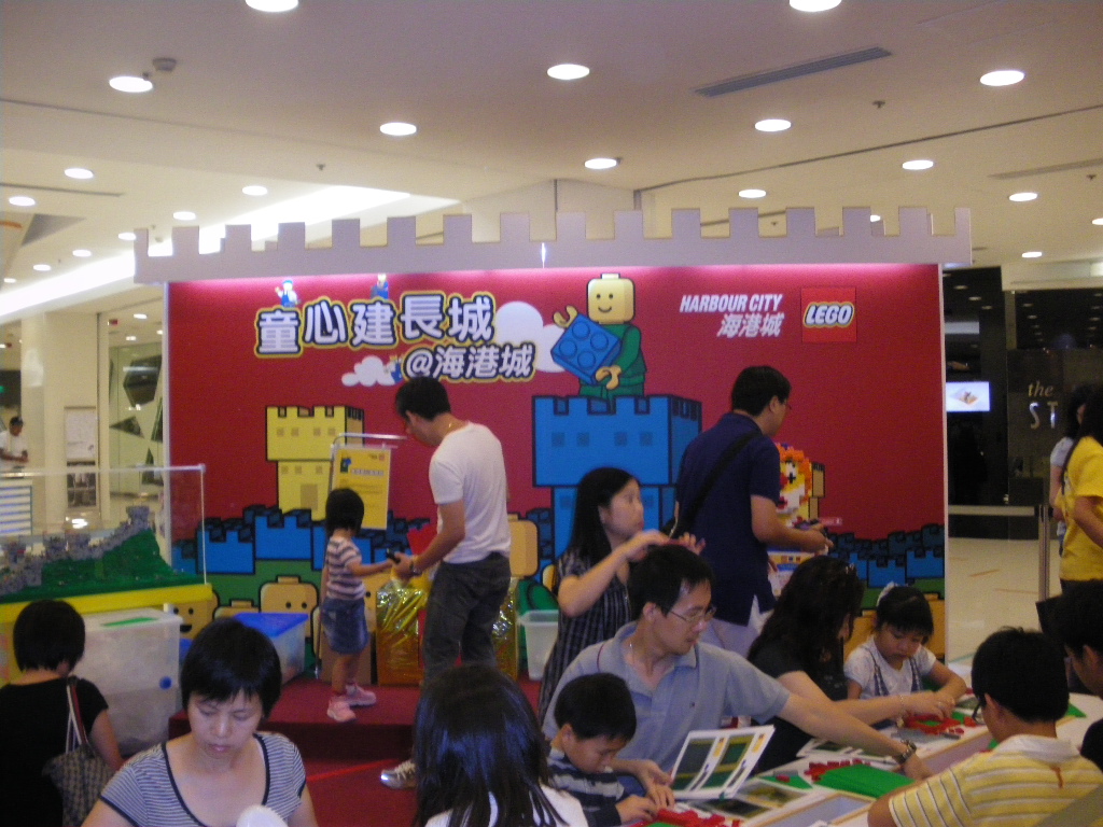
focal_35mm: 36
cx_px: 552
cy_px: 414
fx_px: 1147
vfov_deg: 39.7
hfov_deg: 51.4
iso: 400
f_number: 3.5
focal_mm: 6.3
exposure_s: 1/50
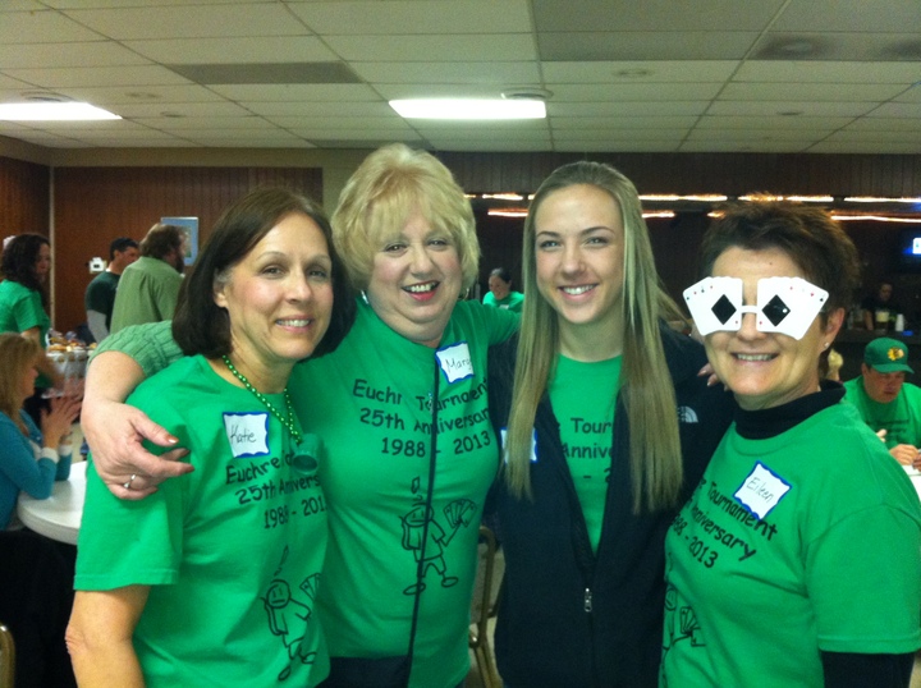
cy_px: 344
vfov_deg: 40.6
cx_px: 460
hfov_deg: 52.7
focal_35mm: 35
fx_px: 930
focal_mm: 3.85
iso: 320
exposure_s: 1/15
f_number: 2.8
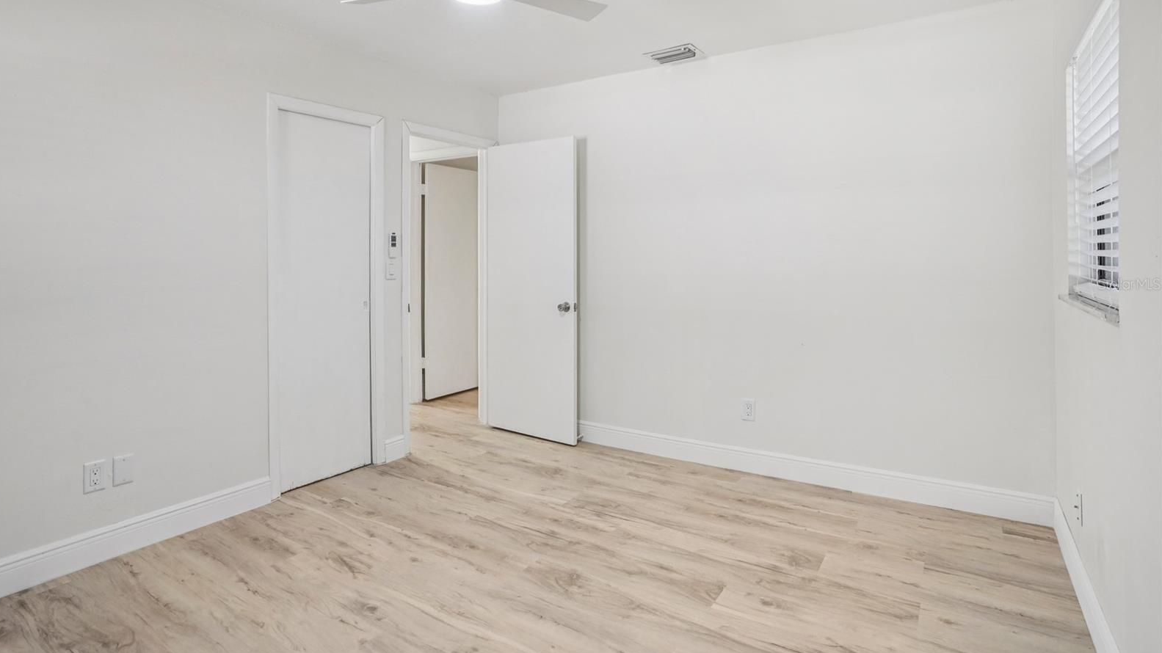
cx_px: 576
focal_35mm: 18
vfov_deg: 60.8
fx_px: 555
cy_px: 284
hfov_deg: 92.7
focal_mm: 17
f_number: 8
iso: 400
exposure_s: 1/20
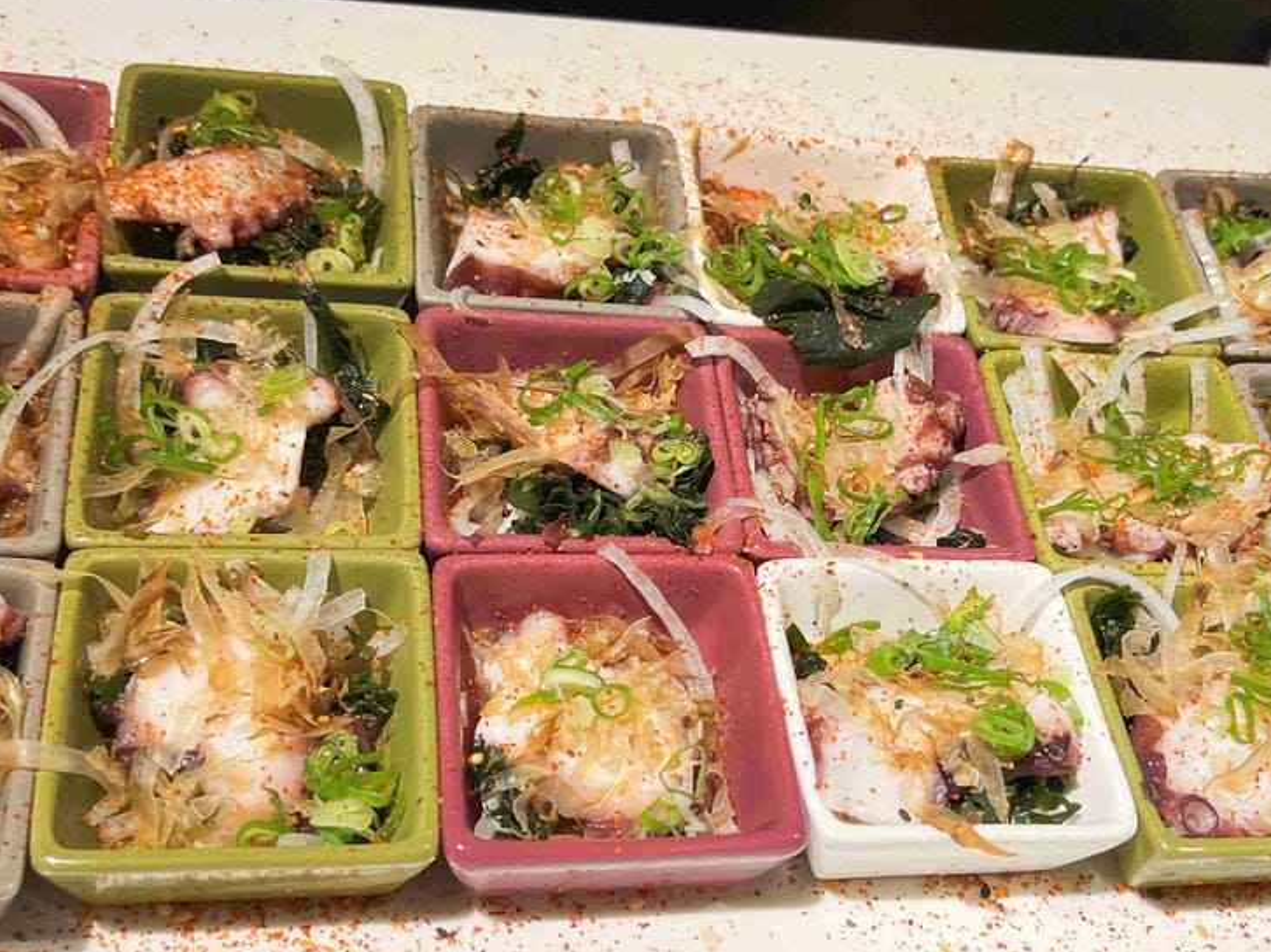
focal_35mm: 43
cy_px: 495
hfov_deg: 43.8
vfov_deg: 33.6
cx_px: 685
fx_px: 1578
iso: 80
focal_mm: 5.7
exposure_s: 1/60
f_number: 1.5
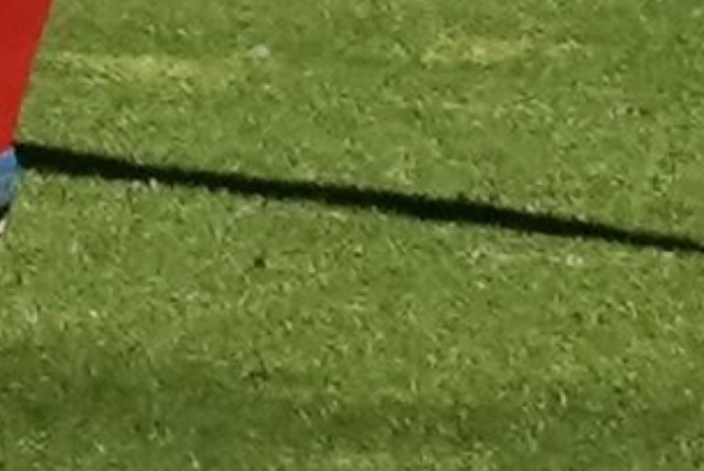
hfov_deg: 2.0
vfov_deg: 1.3
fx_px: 20122
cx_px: -51
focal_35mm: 1028
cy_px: -1056
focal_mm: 105
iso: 2000
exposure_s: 1/1000
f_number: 18
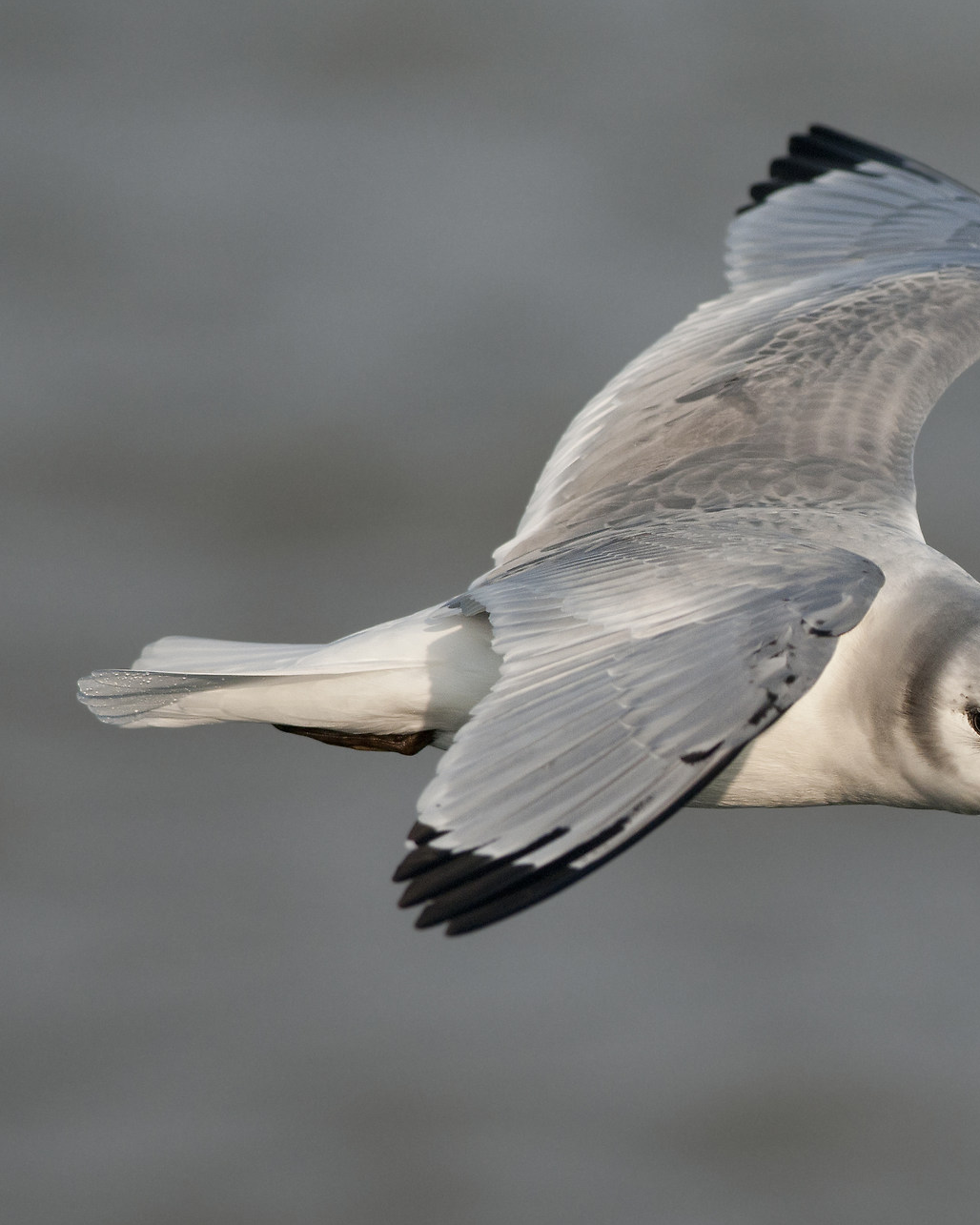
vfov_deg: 2.5
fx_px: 28569
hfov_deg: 2.0
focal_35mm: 788
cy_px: 720
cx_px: 1068
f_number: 5.6
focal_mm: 300
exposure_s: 1/3200
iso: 500
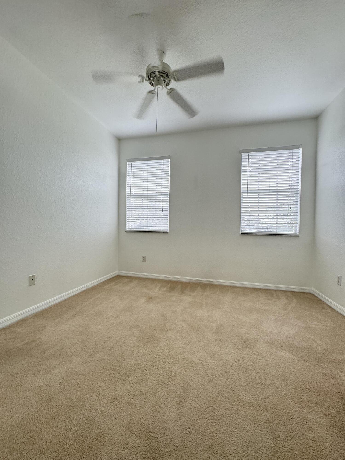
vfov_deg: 102.1
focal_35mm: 14
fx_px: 186
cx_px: 172
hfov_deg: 85.7
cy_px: 230
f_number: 2.2
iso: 250
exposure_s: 1/120
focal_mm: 2.22
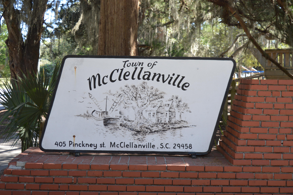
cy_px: 97
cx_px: 146
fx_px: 448
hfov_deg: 36.2
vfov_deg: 24.6
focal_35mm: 55
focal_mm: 36
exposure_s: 1/125
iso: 220
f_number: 5.6
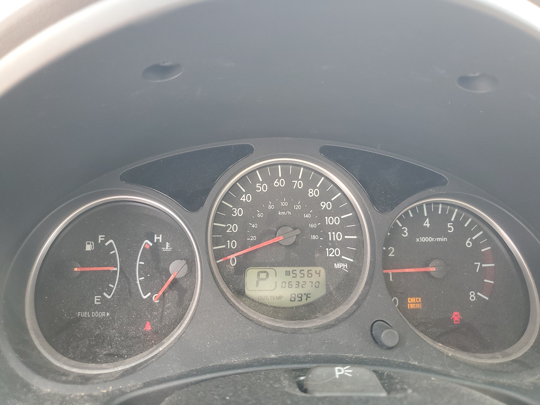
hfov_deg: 67.3
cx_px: 270
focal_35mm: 26
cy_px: 202
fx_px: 406
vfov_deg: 53.1
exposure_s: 1/60.2
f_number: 1.5
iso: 64
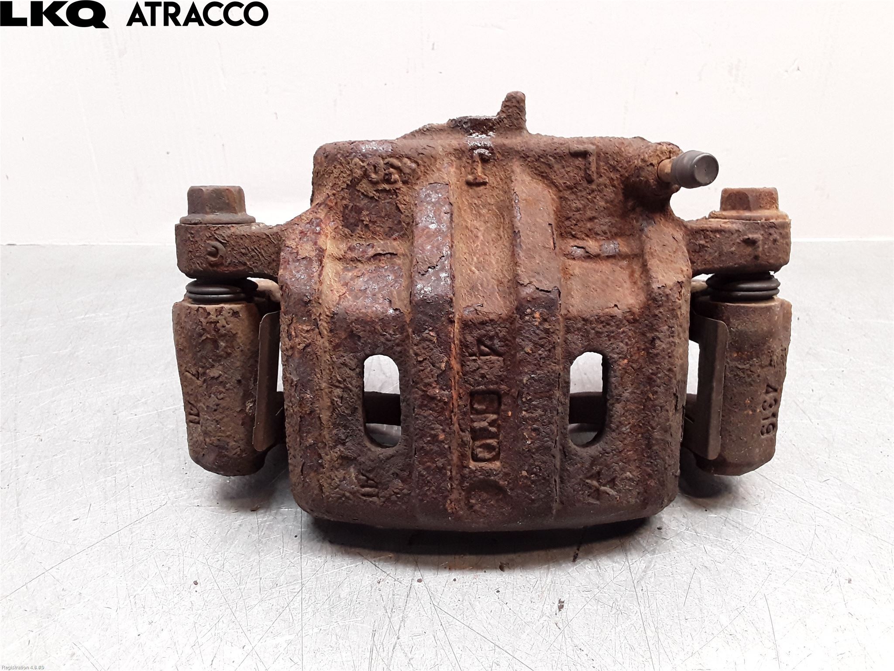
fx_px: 723
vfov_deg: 49.7
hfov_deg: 63.4
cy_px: 336
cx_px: 447
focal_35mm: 28
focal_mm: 2.91
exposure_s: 1/50
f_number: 1.9
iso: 100
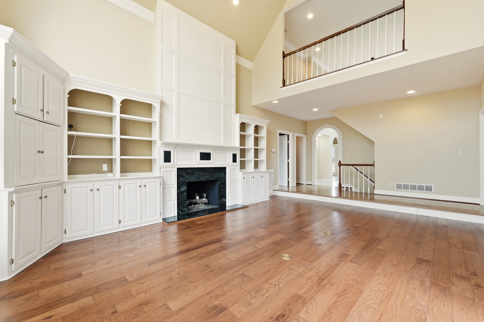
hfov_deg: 100.4
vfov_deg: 77.3
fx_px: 202
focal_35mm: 15
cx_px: 242
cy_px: 161
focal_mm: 10
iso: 400
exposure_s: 1/320
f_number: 9
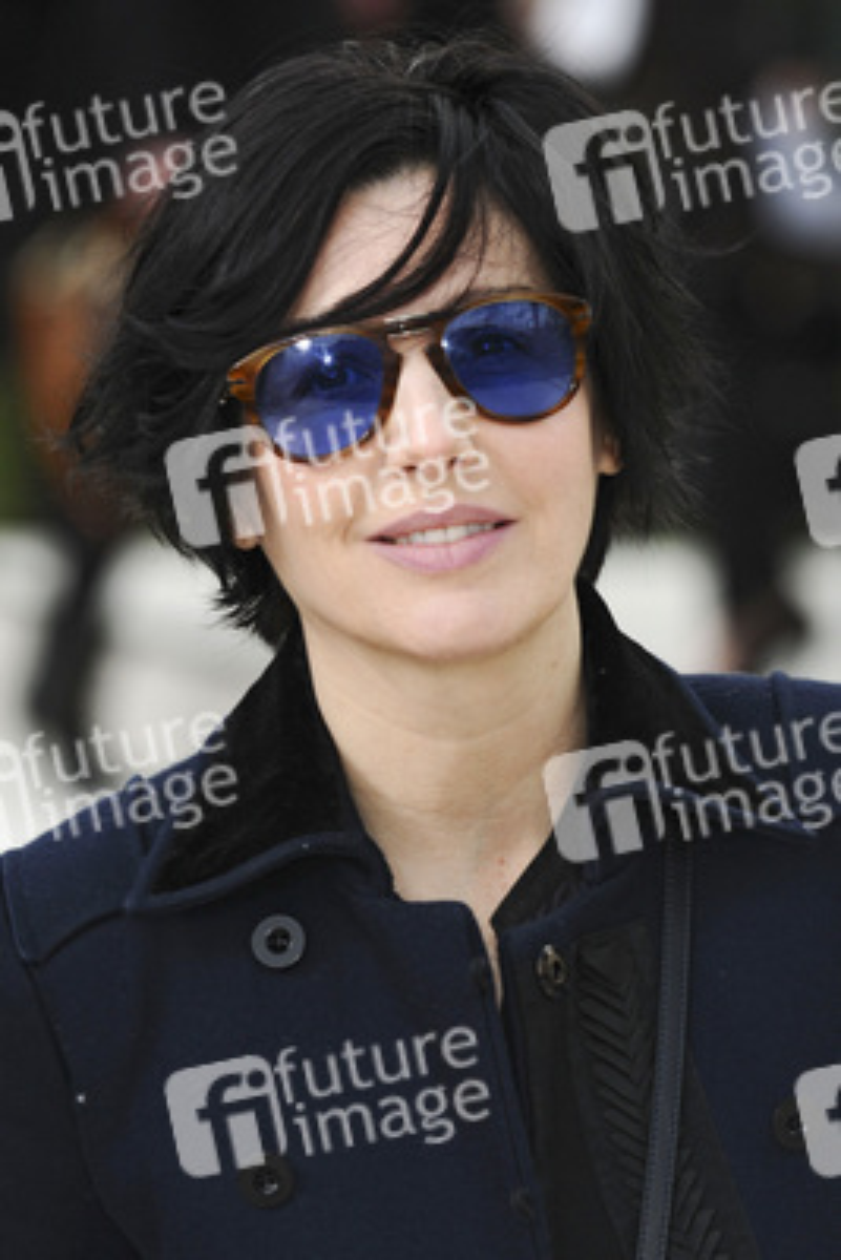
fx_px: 10503
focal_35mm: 300
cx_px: 420
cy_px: 630
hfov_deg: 4.6
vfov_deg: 6.9
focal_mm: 200
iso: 320
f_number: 5.6
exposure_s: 1/250
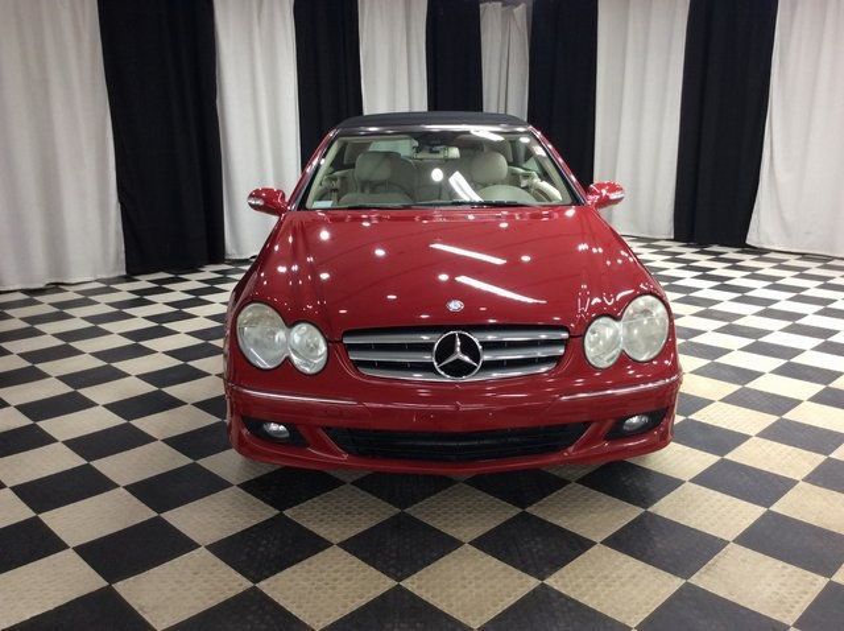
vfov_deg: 44.1
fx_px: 779
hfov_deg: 56.9
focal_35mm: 32
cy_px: 316
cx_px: 422
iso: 64
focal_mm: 3.3
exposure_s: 1/24
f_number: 2.4
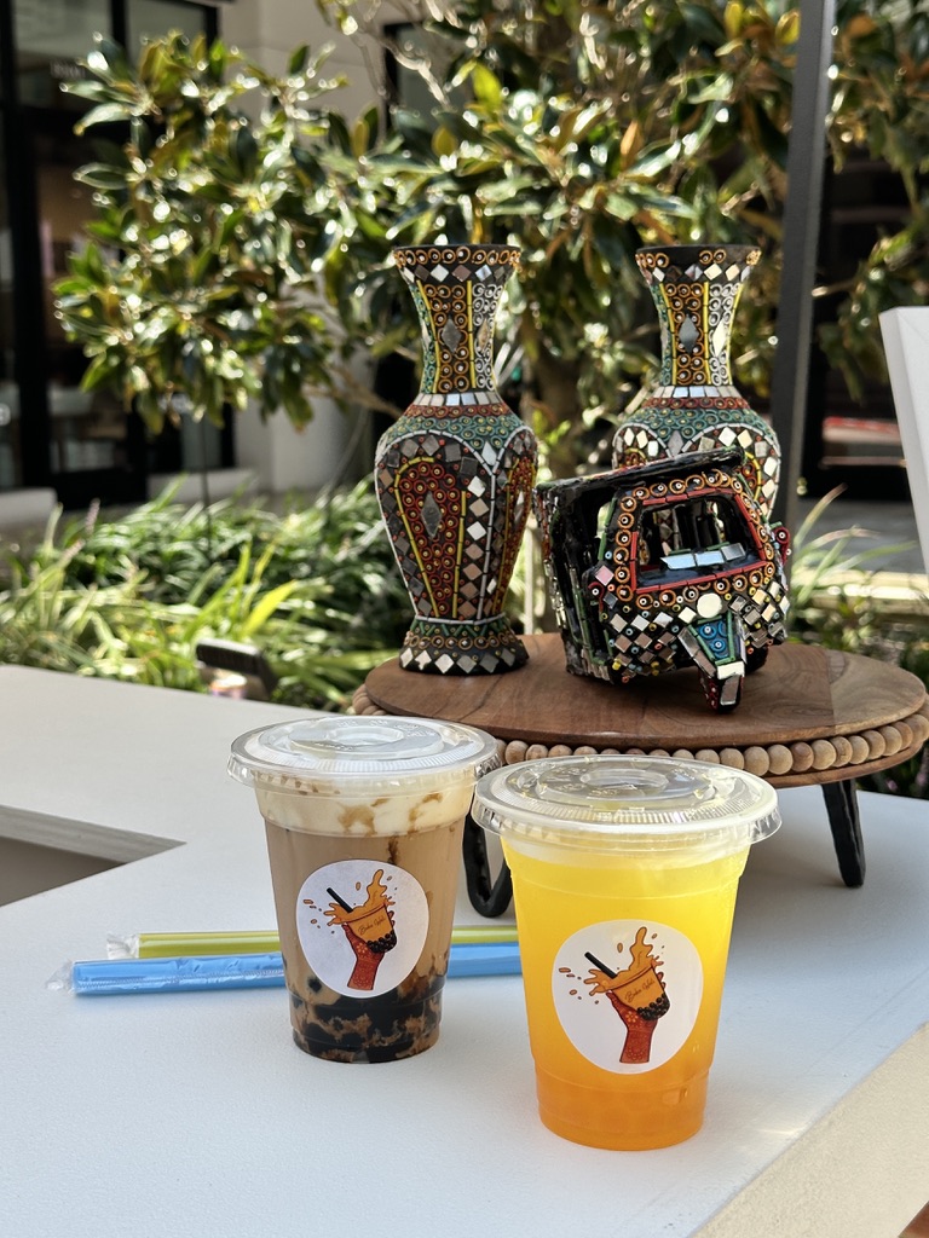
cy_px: 619
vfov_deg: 39.7
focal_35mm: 48
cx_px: 464
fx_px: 1718
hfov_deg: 30.3
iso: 64
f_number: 1.78
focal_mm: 6.86
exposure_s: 1/1395
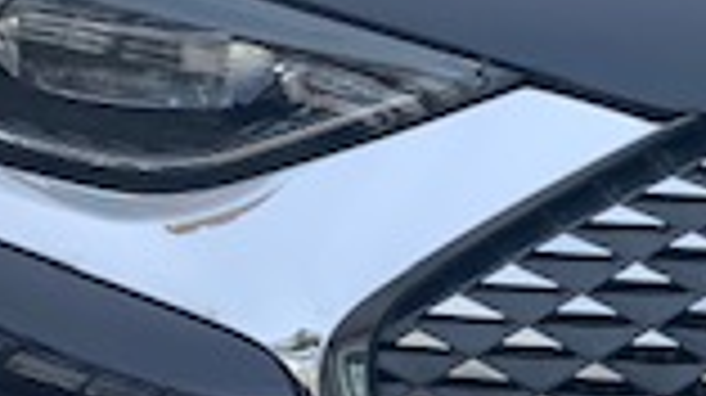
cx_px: 31
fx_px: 4321
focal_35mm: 231
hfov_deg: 9.3
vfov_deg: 5.2
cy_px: -99
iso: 16
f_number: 2.4
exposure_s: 1/366
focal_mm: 6
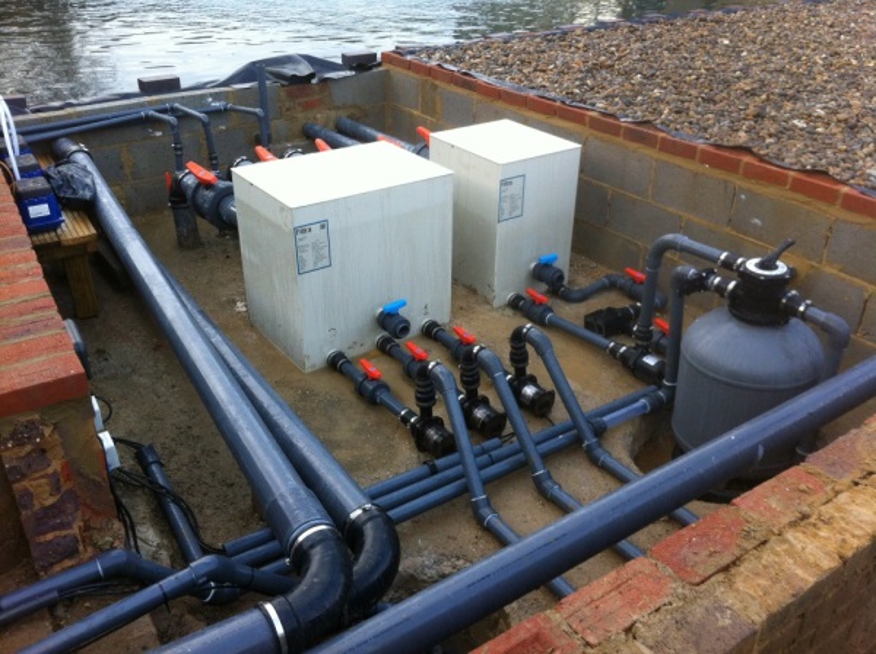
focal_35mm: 35
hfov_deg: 52.7
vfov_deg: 40.6
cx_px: 438
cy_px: 327
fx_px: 884
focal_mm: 3.85
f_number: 2.8
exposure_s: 1/120
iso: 125
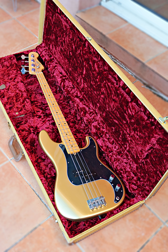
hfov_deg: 34.2
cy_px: 126
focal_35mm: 39
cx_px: 84
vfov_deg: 49.6
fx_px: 273
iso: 1000
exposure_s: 1/160
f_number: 4.5
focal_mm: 26
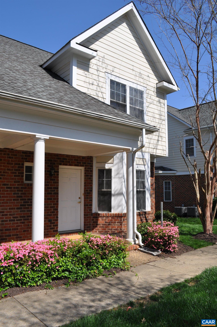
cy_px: 164
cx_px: 108
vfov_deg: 67.4
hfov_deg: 47.8
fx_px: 245
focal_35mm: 27
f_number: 9
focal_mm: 18
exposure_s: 1/400
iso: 200
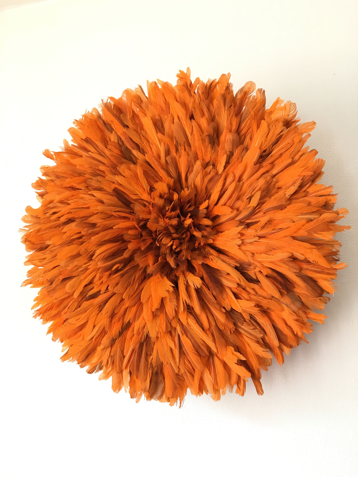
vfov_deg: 61.7
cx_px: 179
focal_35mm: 29
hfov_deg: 48.2
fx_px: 400
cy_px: 238
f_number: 2.2
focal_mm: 4.15
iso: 32
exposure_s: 1/17
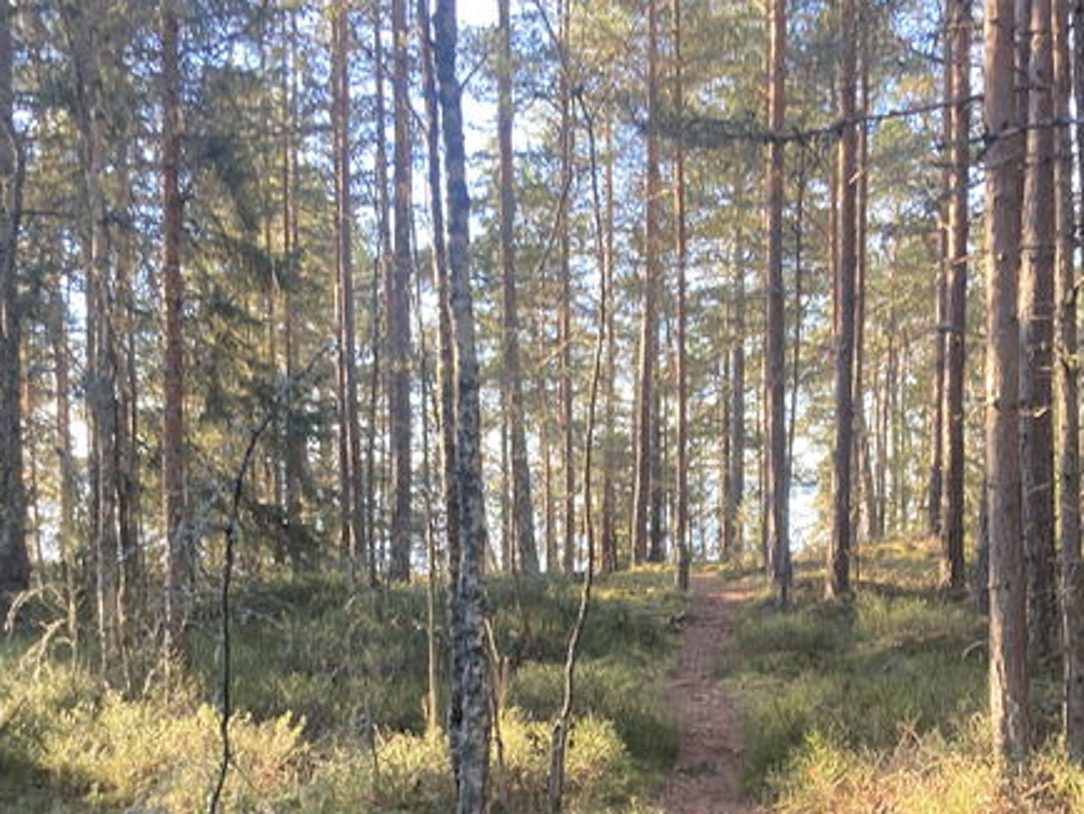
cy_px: 629
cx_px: 653
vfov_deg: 26.2
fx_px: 1723
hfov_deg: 34.8
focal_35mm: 55
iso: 64
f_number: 1.8
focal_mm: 3.99
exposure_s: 1/121
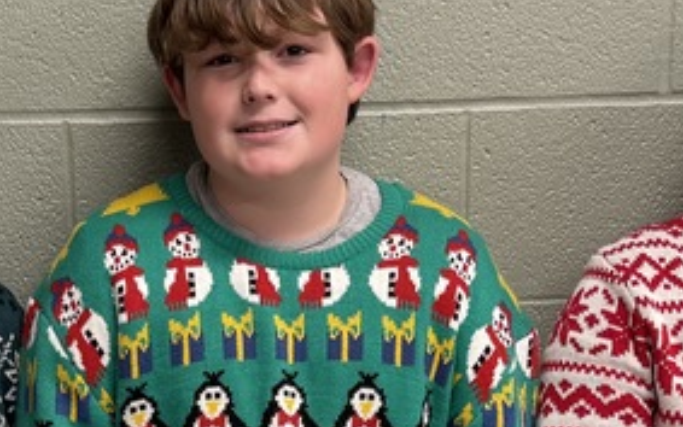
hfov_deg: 22.5
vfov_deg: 13.9
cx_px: 256
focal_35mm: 92
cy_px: 470
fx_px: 1713
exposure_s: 1/60
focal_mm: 6.76
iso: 125
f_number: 1.78
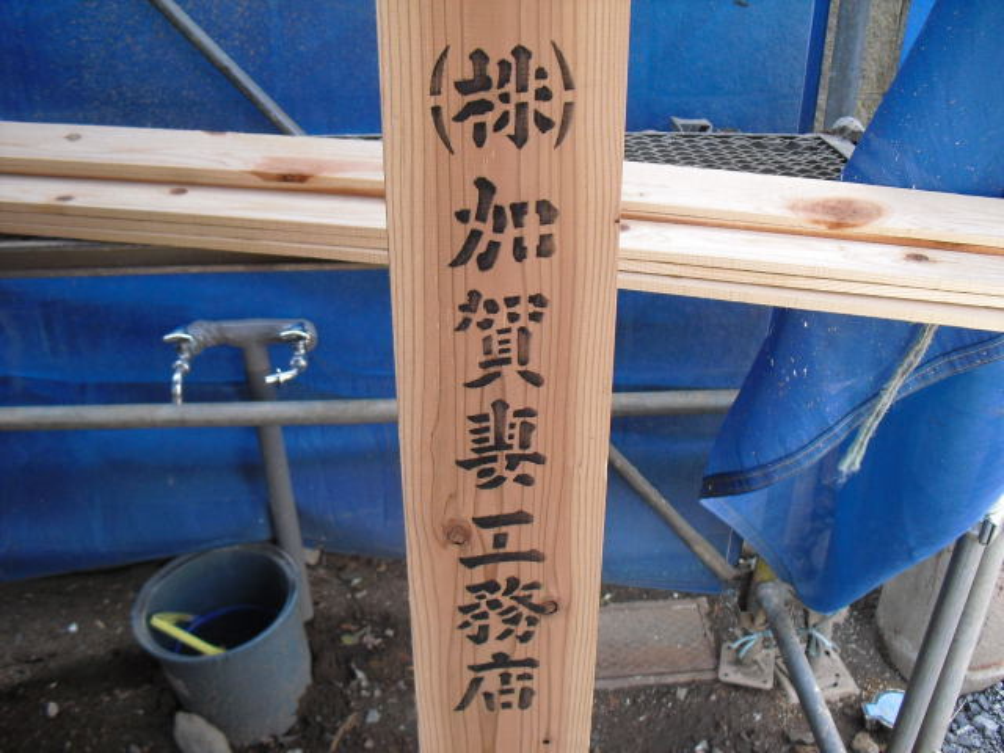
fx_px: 1044
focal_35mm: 36
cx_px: 502
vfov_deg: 39.7
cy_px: 376
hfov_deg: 51.4
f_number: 3.1
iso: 200
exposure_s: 1/80
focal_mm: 6.3
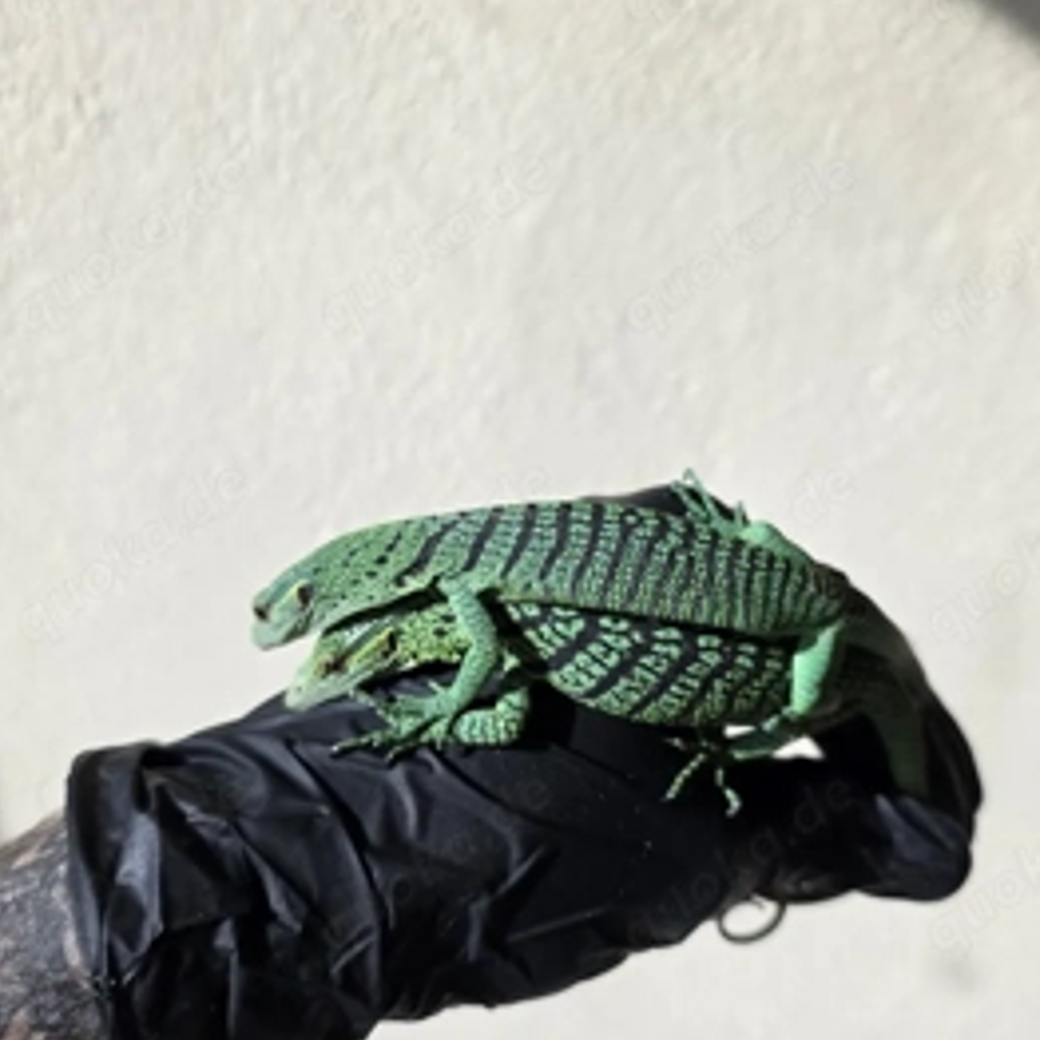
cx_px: 520
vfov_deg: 52.3
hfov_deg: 52.5
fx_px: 1054
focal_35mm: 31
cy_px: 595
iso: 80
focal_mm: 6.3
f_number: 1.7
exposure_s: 1/10000
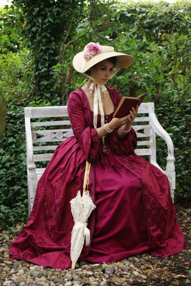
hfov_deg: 16.6
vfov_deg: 24.6
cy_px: 143
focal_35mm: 82
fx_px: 657
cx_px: 96
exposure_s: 1/30
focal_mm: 55
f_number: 5.6
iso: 400
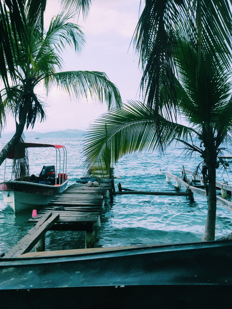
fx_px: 491
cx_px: 58
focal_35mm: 55
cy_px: 30
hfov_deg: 26.2
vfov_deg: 33.1
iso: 32
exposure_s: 1/1130
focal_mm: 4.15
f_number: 2.2
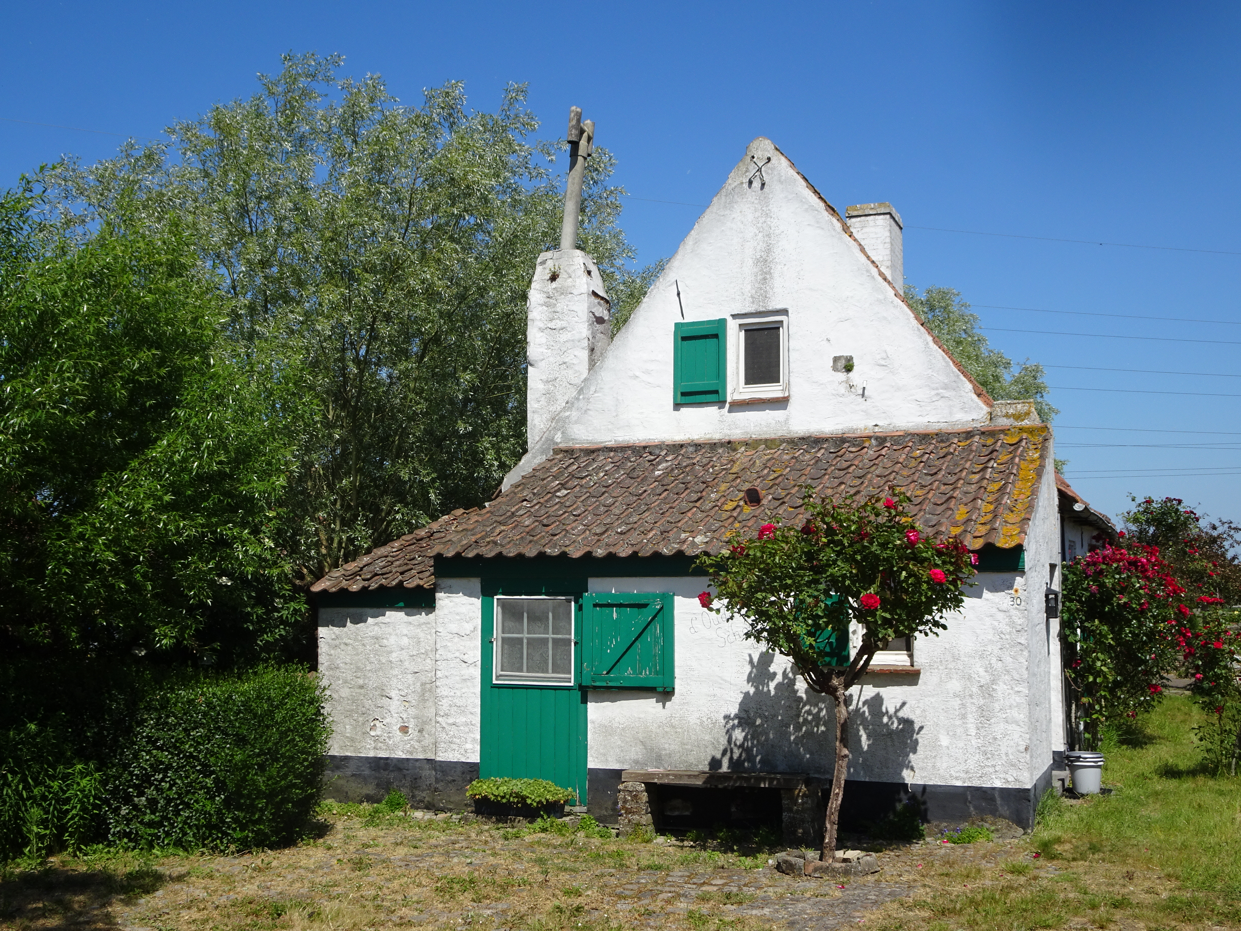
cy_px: 466
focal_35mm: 40
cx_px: 620
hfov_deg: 46.8
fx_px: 1434
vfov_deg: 36.0
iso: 80
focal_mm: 6.8
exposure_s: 1/800
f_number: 4
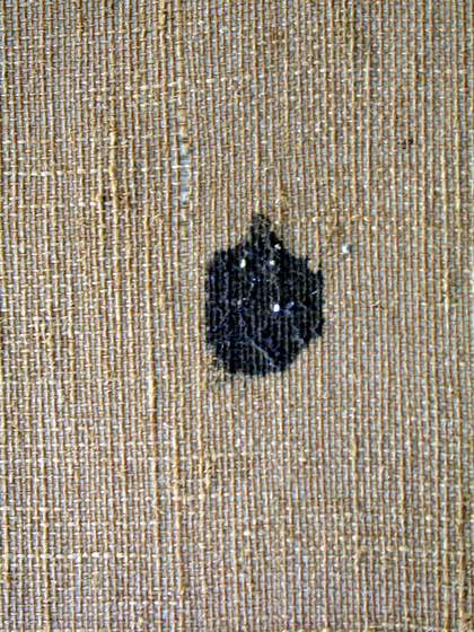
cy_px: 316
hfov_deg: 16.6
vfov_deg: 22.0
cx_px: 237
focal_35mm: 89
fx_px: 1625
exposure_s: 1/7.6
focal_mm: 18.4
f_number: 3.7
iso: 100
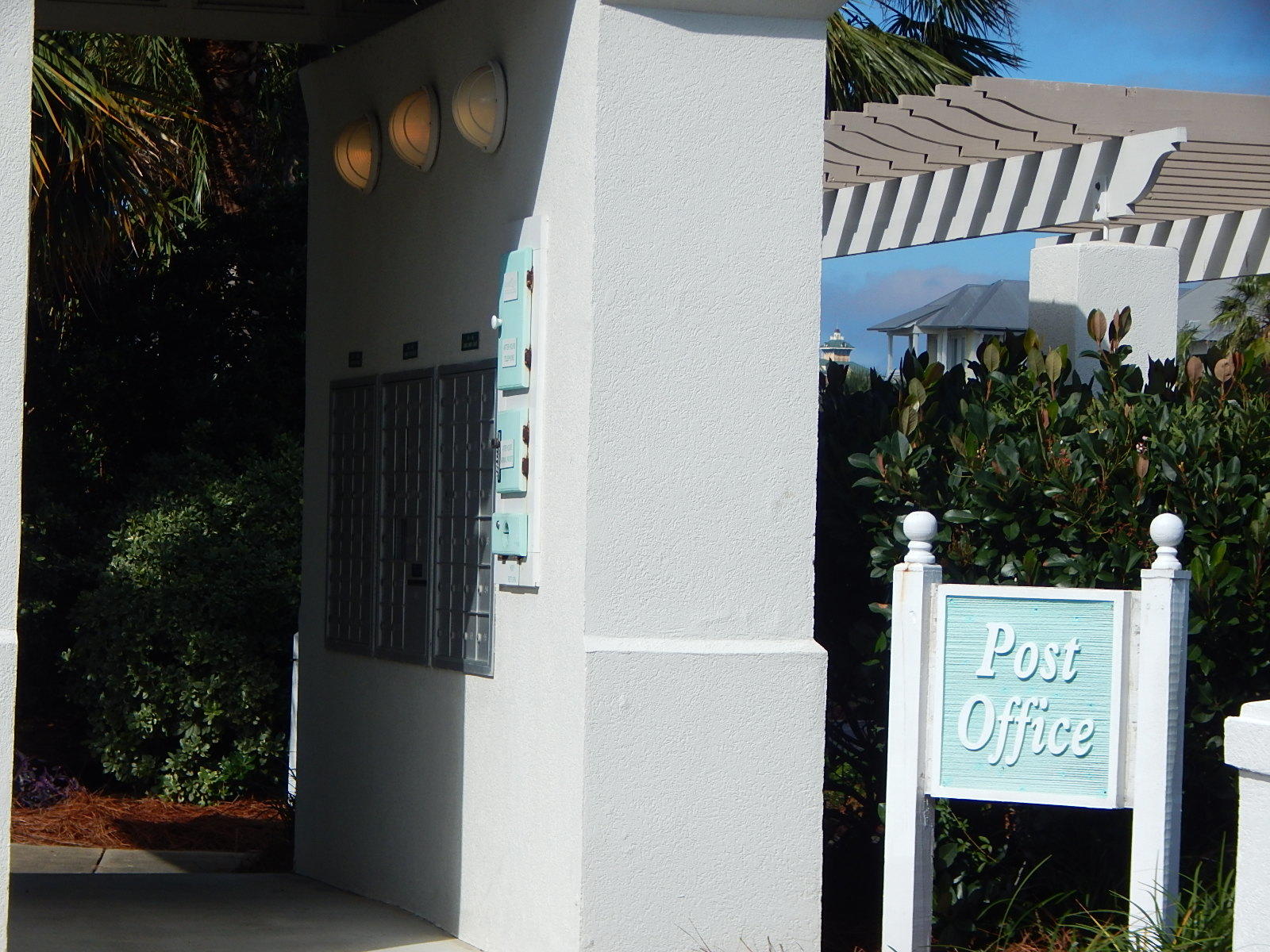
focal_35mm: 114
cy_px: 476
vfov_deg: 13.0
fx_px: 4182
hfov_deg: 17.3
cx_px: 635
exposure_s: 1/500
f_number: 9.2
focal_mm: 20.5
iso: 125
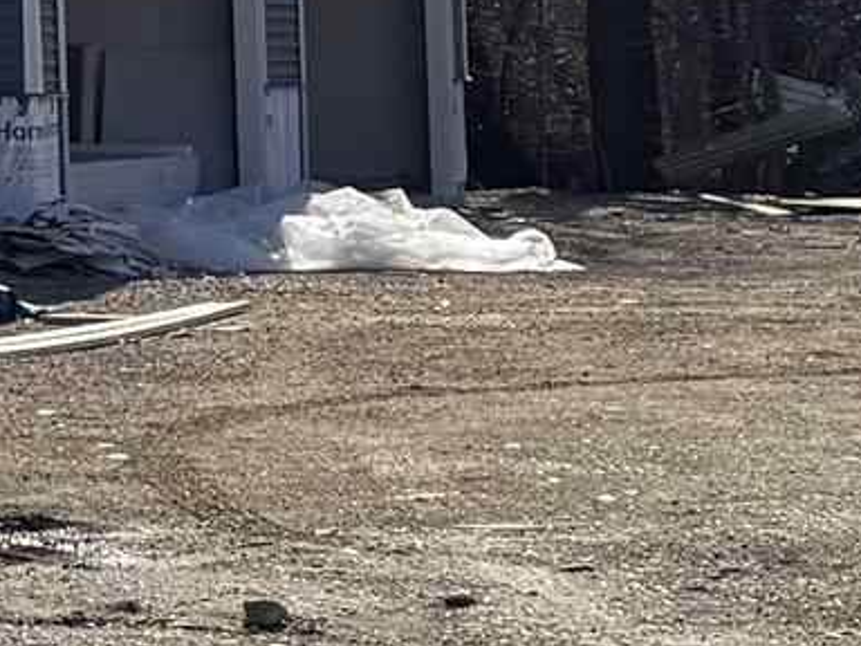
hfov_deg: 8.6
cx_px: -1688
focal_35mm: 192
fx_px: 4776
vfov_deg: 7.6
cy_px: -244
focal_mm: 6.76
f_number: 1.78
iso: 80
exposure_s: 1/6173
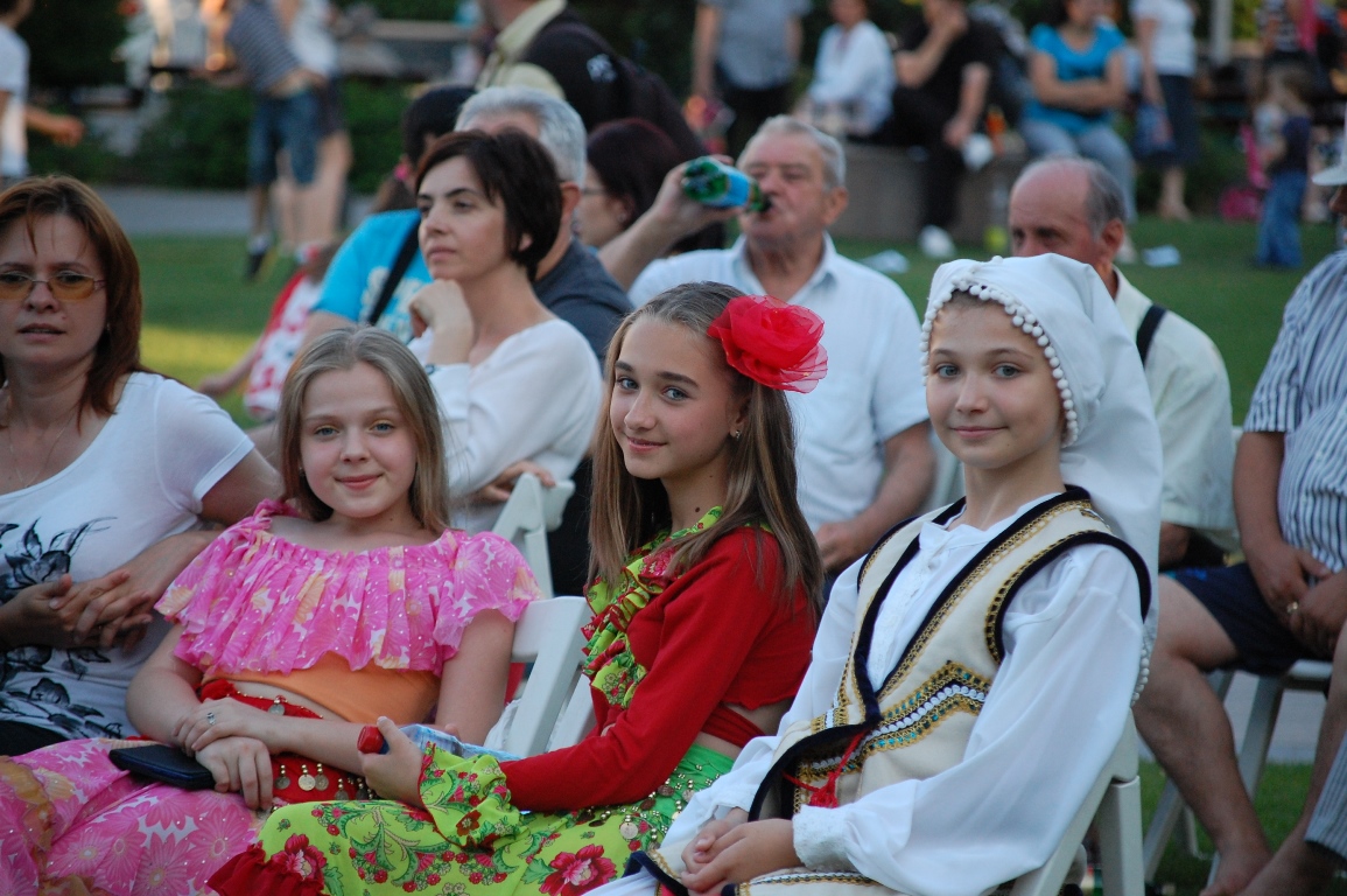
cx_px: 674
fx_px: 8131
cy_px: 448
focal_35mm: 218
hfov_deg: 9.5
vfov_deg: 6.3
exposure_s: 1/400
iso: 800
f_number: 5.3
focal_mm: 145
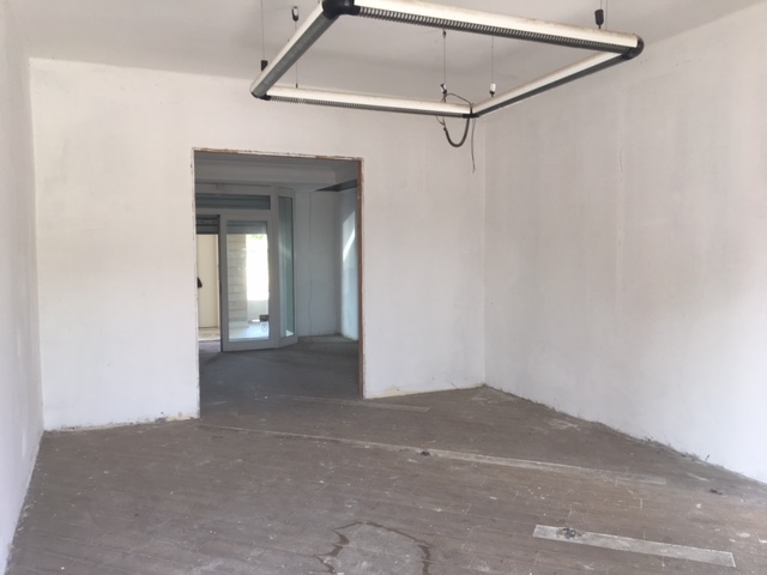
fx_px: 643
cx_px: 384
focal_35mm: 29
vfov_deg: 48.2
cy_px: 288
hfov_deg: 61.7
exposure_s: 1/50
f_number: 2.2
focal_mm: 4.15
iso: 25
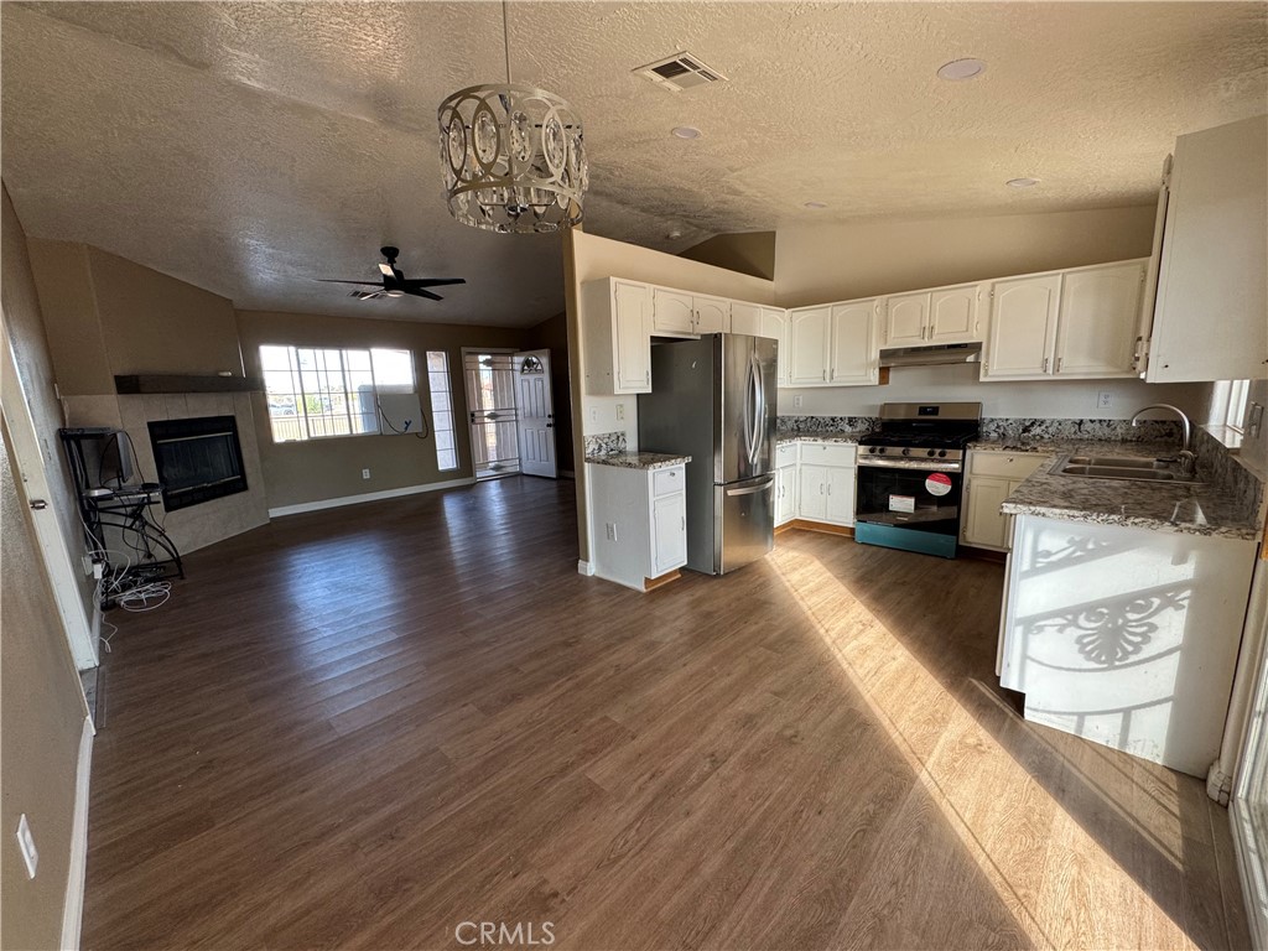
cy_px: 476
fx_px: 513
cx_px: 634
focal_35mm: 14
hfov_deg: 102.1
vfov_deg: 85.7
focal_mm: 2.22
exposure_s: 1/99
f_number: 2.2
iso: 125
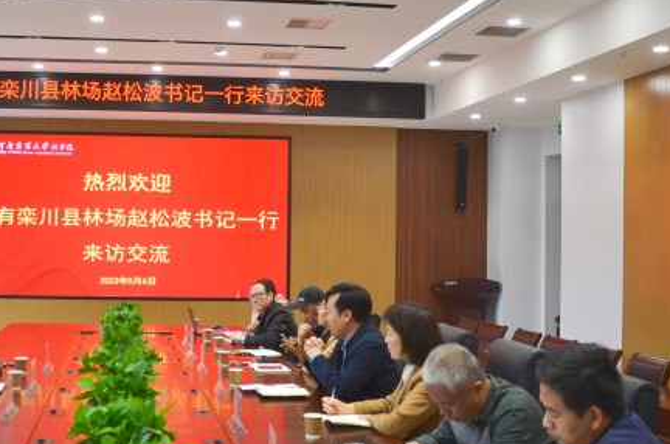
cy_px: 229
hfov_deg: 39.2
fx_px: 928
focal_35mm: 50
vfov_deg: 26.9
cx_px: 217
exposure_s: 1/60
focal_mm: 18
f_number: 4
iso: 200
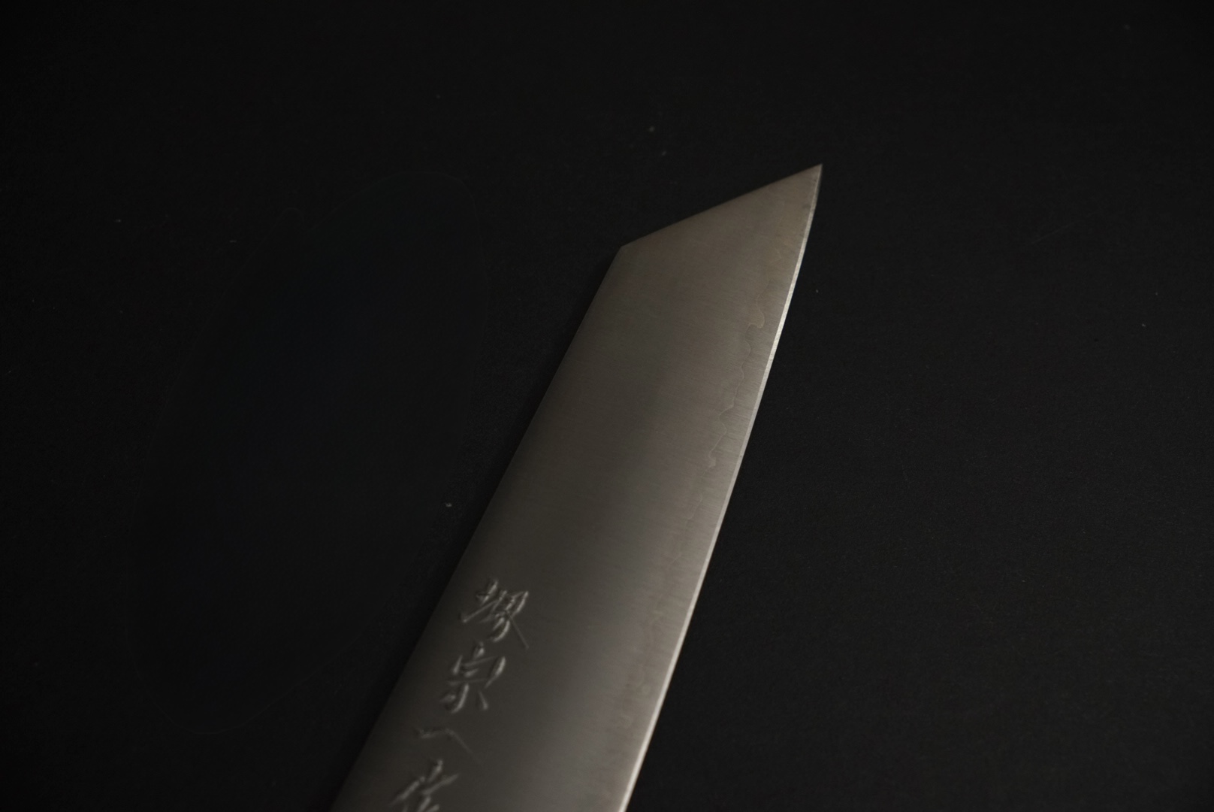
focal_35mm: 56
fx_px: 1883
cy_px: 406
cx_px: 607
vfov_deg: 24.3
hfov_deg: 35.7
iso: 1000
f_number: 5
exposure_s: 1/160
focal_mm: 37.2
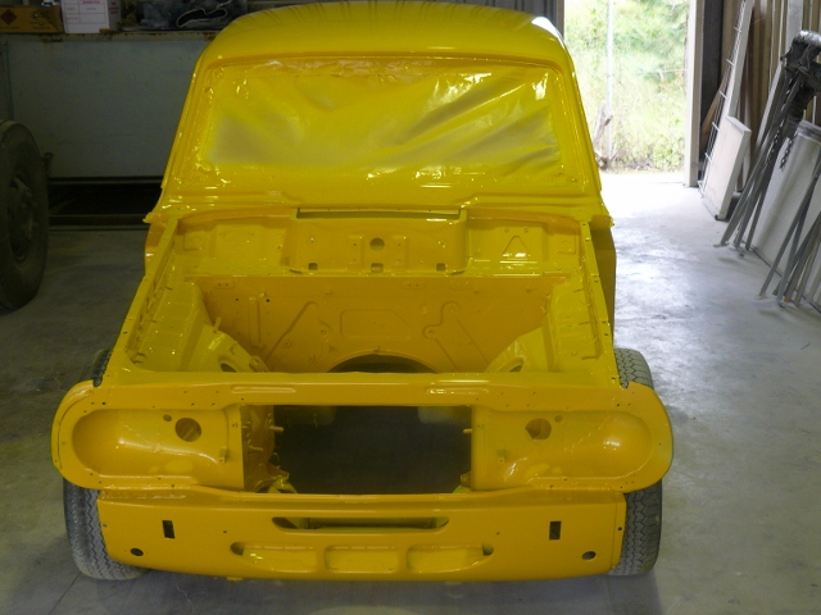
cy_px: 308
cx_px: 410
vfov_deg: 25.7
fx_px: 1352
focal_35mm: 57
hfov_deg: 33.8
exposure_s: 1/40
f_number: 2.8
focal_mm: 9.5
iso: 100
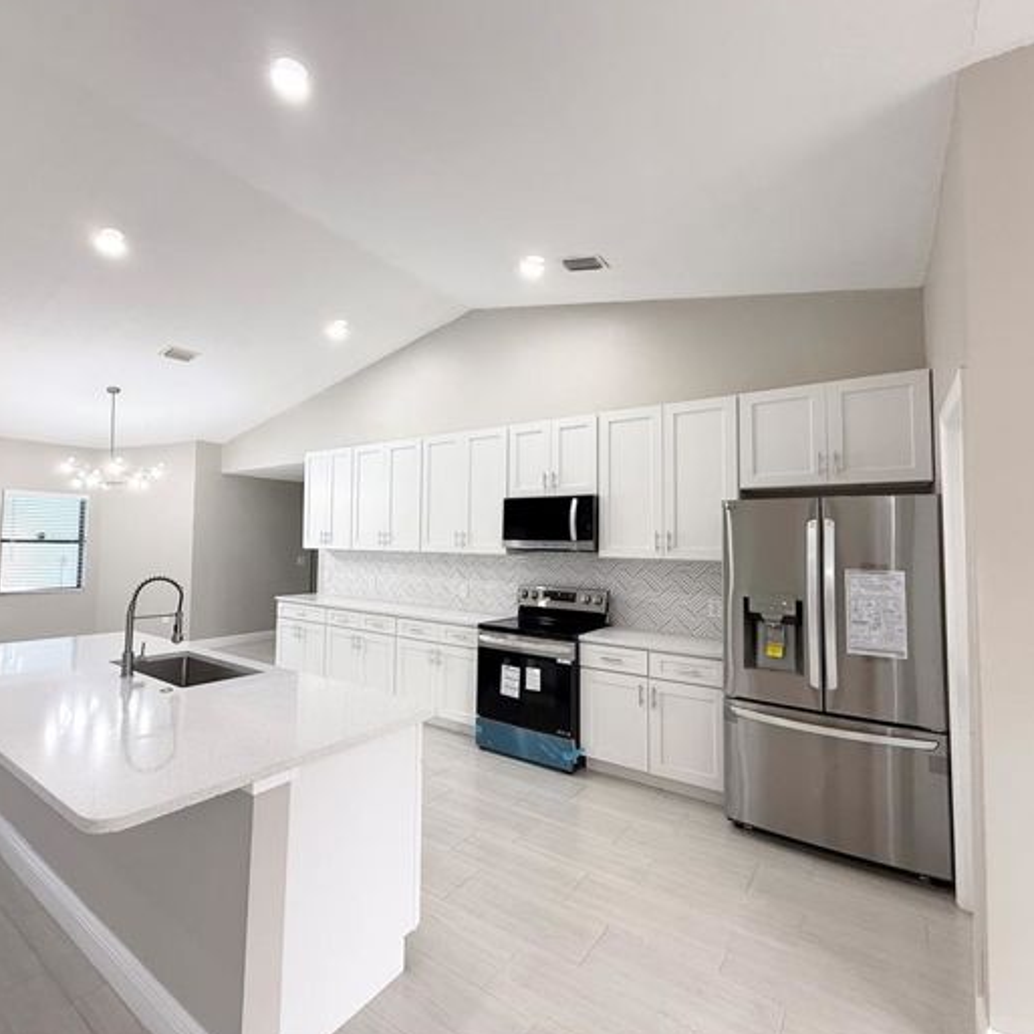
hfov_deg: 83.3
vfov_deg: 84.0
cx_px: 432
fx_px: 575
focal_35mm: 17
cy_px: 514
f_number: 2.2
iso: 125
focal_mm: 2.22
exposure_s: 1/120
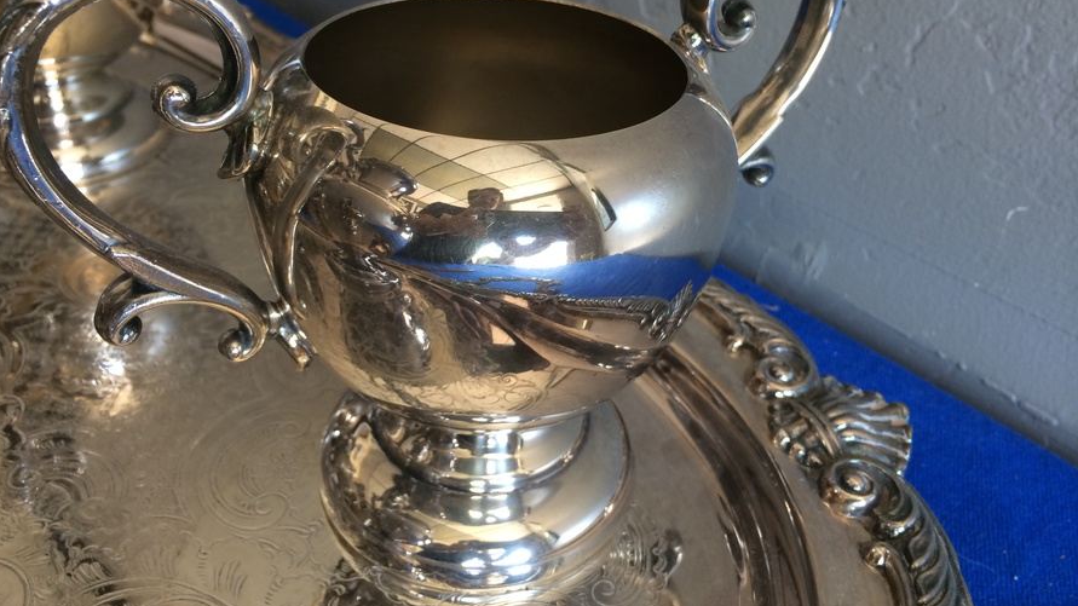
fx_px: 943
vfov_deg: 35.5
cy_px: 247
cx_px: 540
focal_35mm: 33
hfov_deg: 59.5
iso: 64
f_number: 2.2
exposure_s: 1/30
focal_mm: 4.12
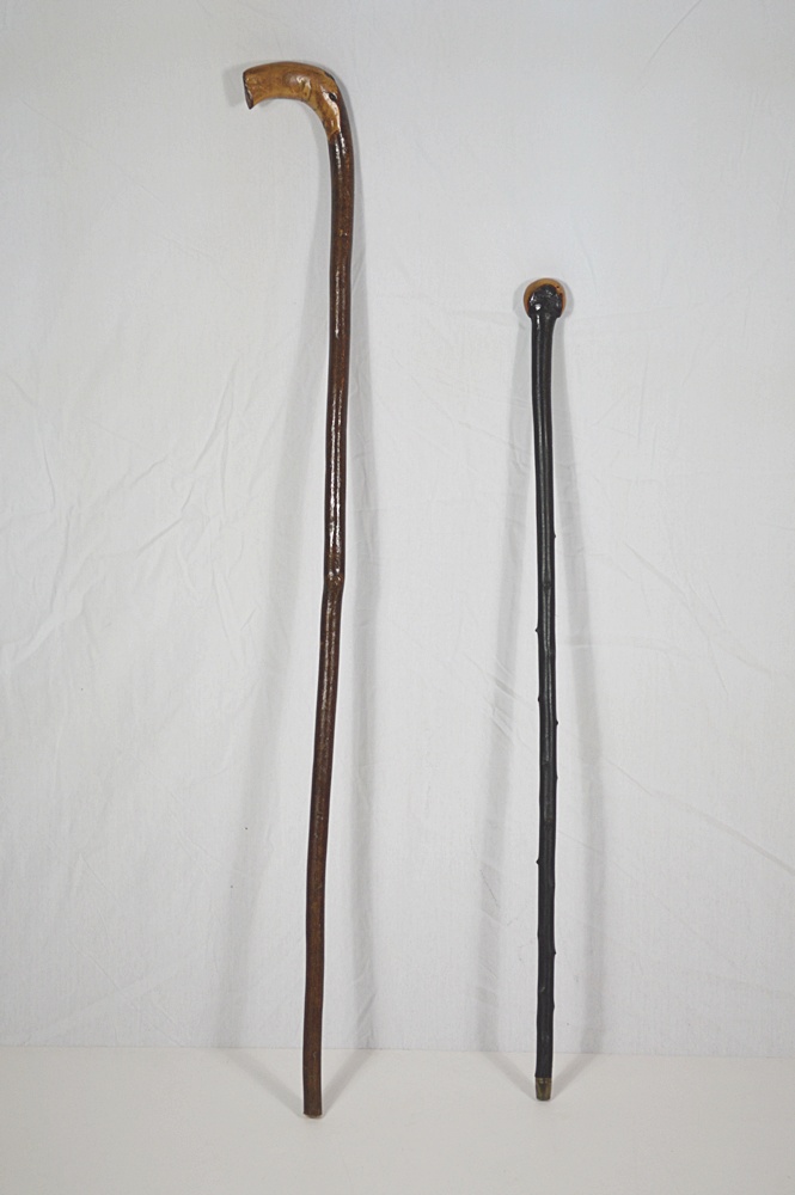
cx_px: 398
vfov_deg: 30.5
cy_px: 598
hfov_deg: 20.6
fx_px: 2190
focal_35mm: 66
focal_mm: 44
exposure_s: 1/80
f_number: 5.3
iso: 400
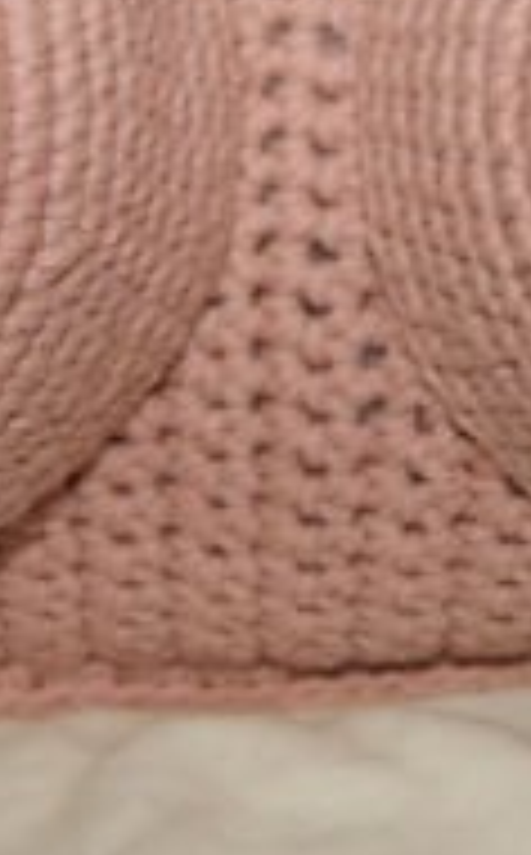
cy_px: 45
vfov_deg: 17.5
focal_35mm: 117
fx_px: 2721
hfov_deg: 11.1
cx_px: 326
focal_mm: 24
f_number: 5.6
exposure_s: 1/60
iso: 400
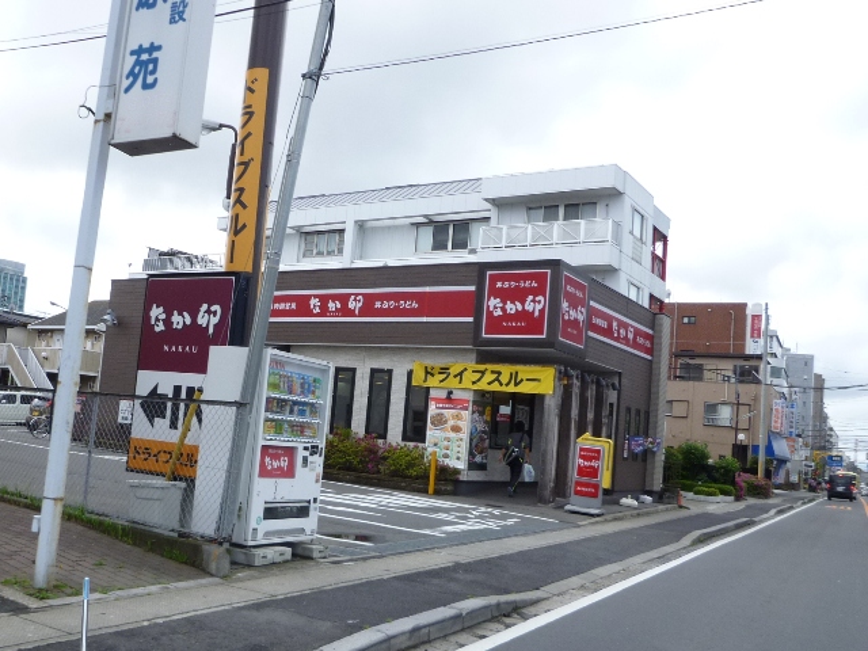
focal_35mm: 25
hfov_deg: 69.4
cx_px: 434
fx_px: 627
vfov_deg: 54.9
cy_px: 326
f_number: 4
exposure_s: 1/500
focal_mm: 4.5
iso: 100
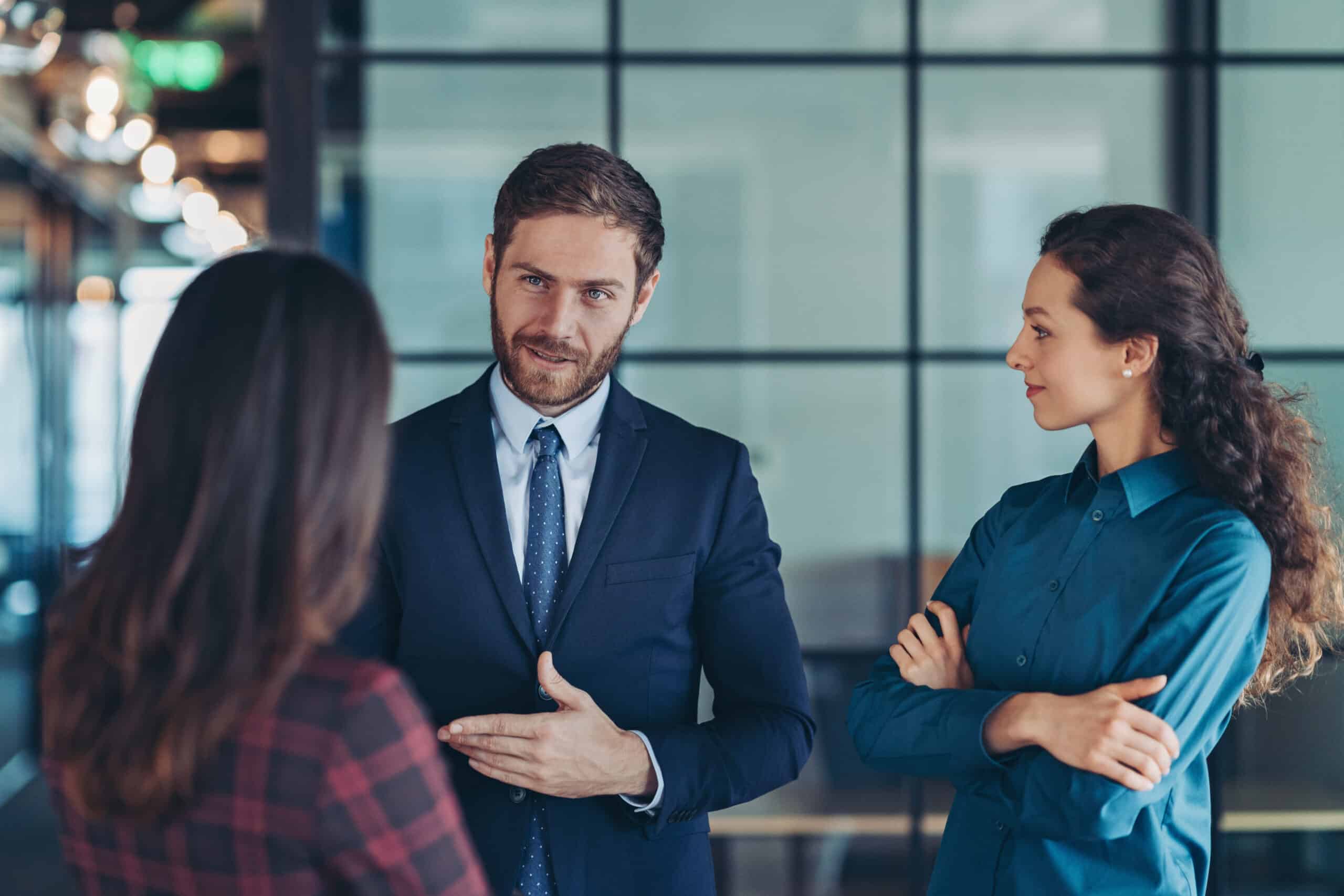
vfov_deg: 16.1
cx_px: 672
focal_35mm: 85
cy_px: 448
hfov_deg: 23.9
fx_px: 3173
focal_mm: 85
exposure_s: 1/320
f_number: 1.8
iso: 800
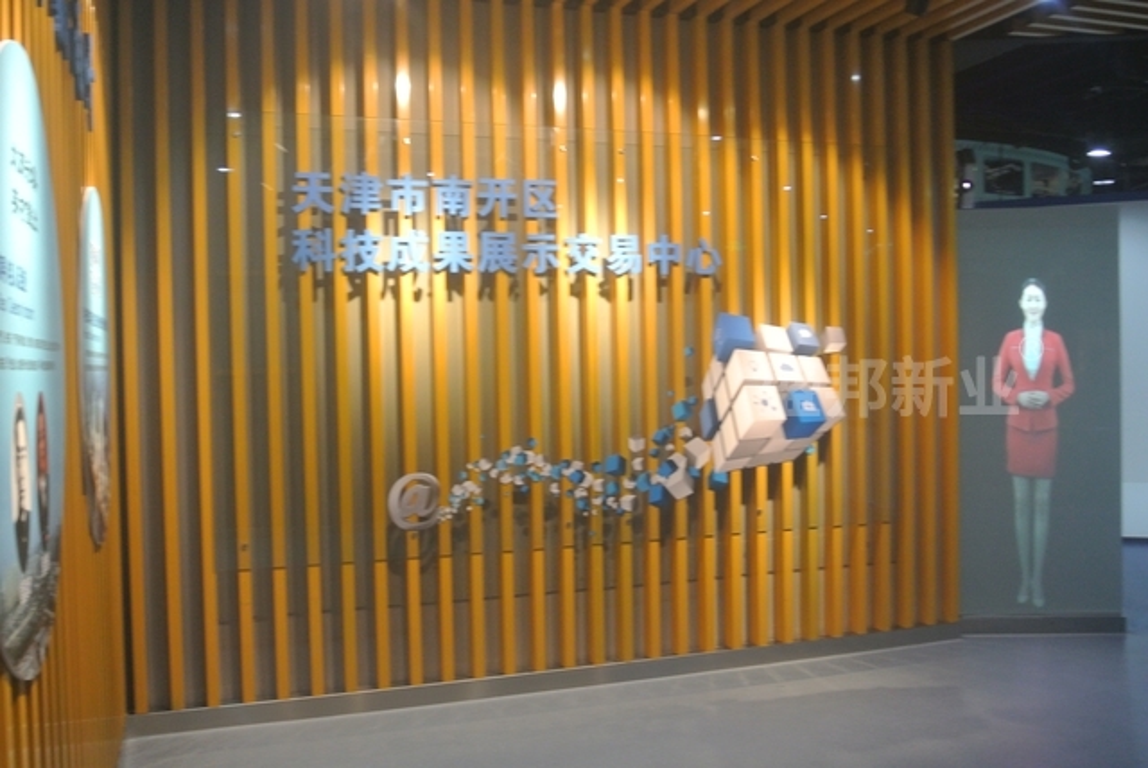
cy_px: 384
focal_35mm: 32
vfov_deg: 41.2
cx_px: 574
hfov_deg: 58.7
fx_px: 1021
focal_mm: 12.2
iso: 500
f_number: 3.8
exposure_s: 1/30
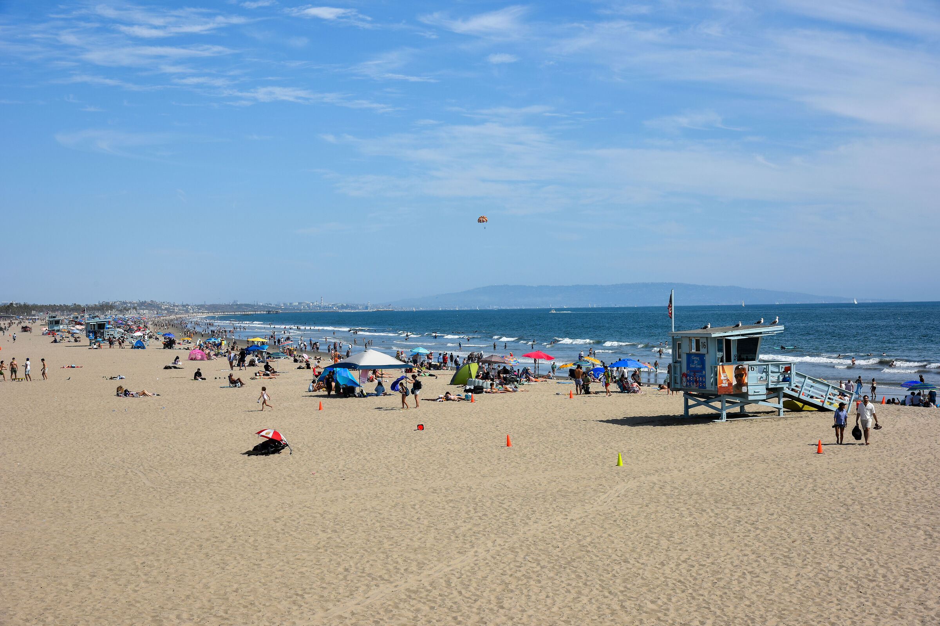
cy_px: 313
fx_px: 1697
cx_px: 470
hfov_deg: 31.0
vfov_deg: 20.9
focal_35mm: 65
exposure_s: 1/320
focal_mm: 65
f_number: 10
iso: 160
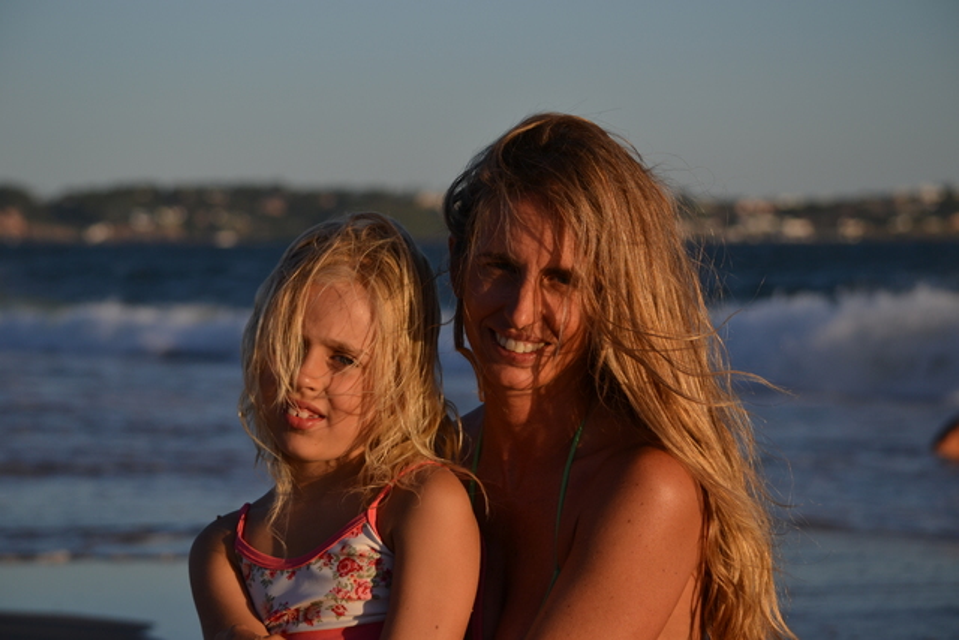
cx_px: 480
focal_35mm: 117
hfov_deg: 17.5
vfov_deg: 11.7
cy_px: 320
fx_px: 3117
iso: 200
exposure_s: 1/1600
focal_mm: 78
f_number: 4.5
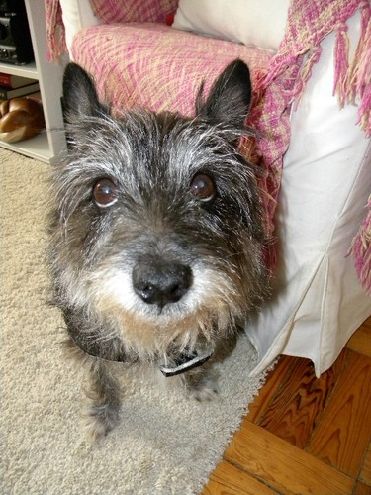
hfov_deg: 49.7
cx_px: 186
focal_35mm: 28
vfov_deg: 63.4
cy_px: 248
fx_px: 400
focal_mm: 5
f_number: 3.5
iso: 400
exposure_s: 1/26
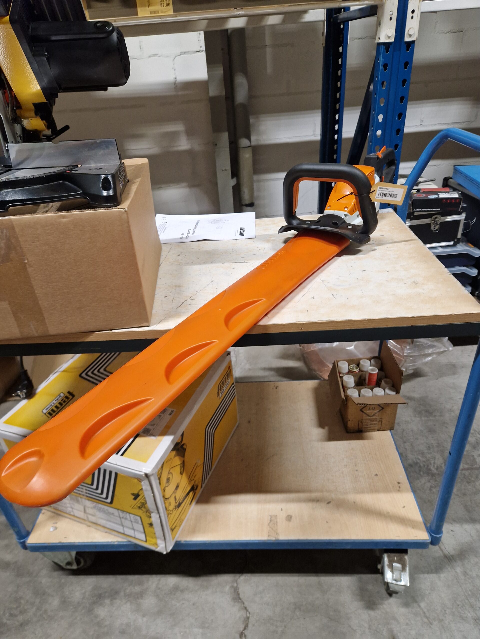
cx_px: 240
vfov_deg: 73.9
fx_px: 425
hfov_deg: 58.9
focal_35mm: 23
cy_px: 320
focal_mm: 5.4
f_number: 1.8
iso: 50
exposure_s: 1/100
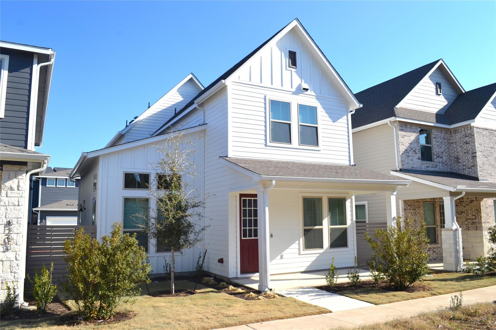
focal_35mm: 27
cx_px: 248
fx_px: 372
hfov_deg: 67.4
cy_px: 165
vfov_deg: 47.9
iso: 100
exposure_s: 1/200
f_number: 7.1
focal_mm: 18
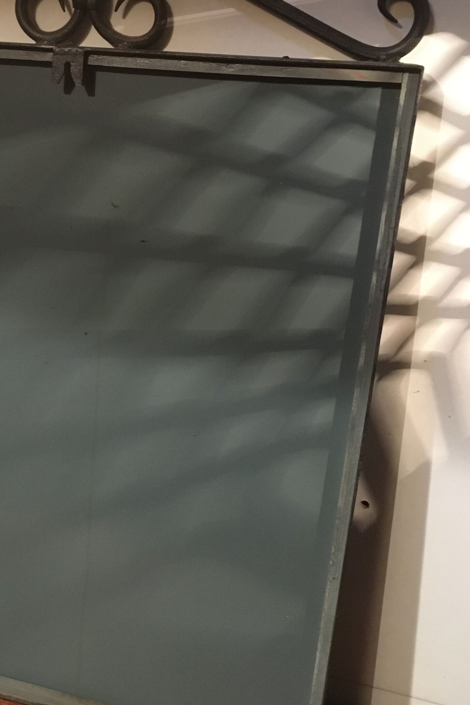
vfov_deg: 44.5
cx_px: 108
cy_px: 324
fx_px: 861
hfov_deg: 29.9
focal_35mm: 44
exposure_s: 1/17
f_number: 2.2
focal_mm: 4.15
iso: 250
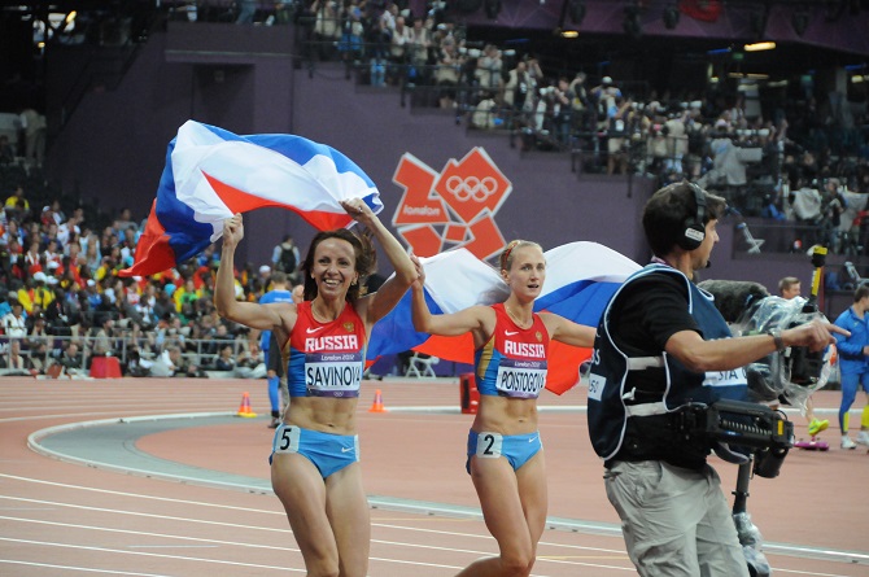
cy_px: 288
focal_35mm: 195
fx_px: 4701
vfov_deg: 7.0
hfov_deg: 10.6
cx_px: 434
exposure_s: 1/640
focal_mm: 130
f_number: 5.6
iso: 3200
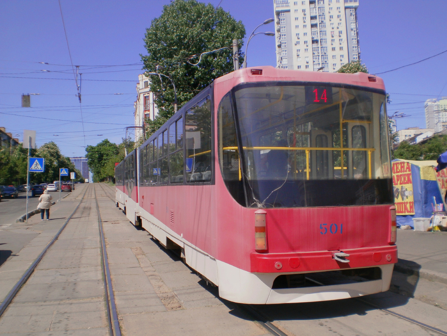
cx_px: 224
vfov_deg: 39.7
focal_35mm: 36
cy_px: 168
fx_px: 465
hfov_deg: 51.4
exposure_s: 1/1000
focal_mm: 6.3
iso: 100
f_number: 4.6
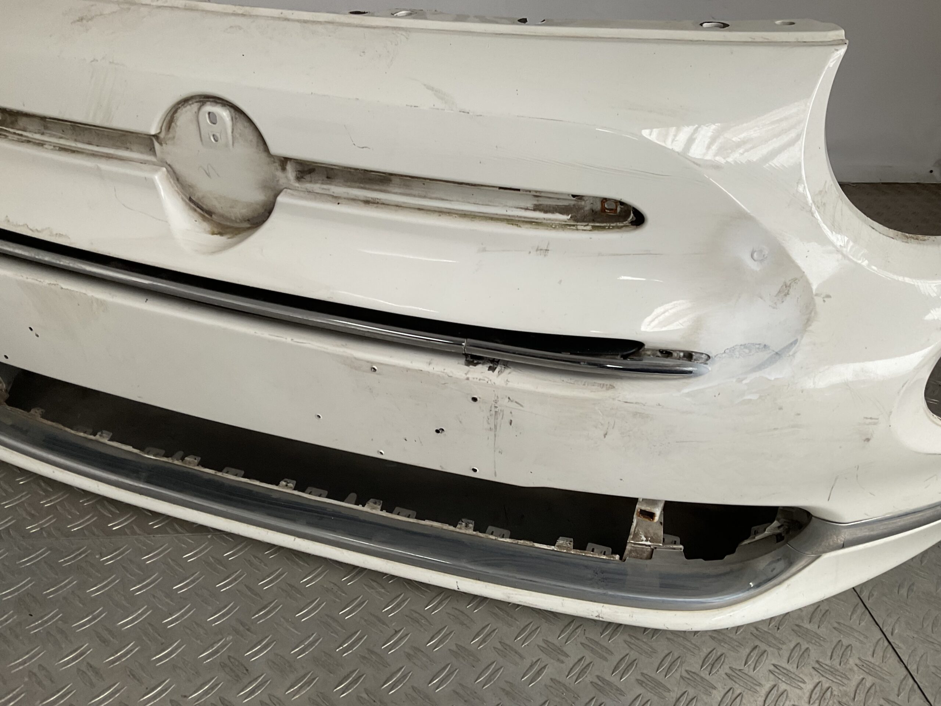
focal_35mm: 29
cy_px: 353
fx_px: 788
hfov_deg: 61.7
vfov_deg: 48.2
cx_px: 470
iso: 50
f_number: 1.8
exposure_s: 1/50
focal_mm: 3
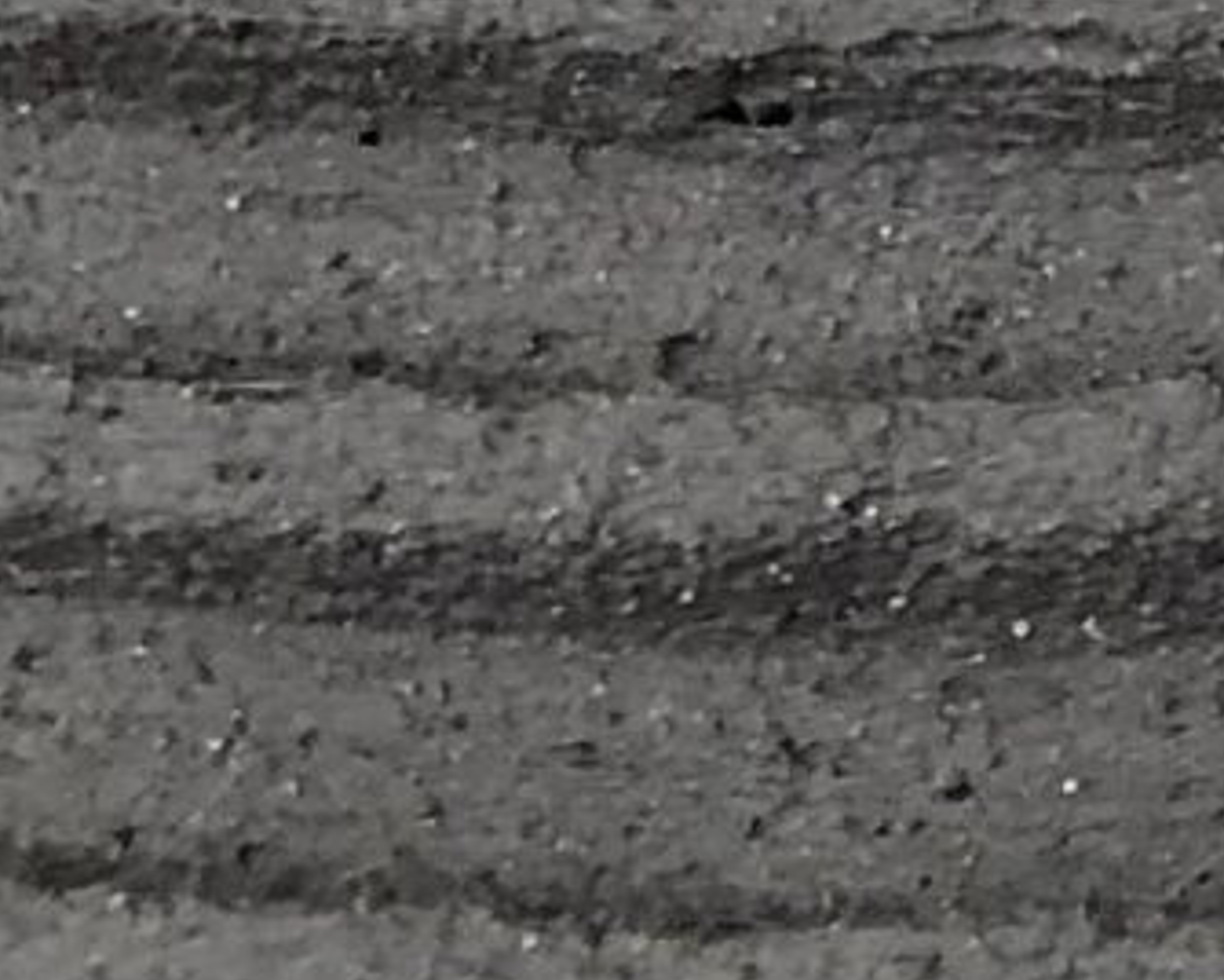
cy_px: -2421
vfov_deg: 6.5
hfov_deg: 7.3
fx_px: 7571
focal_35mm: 209
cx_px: 4556
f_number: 1.8
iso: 25
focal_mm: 3.99
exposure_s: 1/40
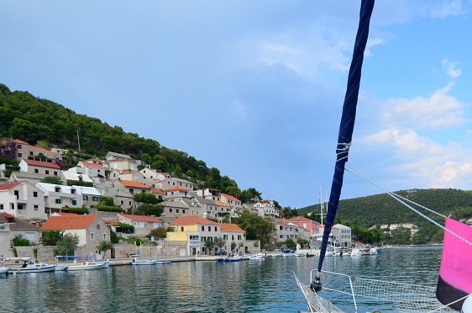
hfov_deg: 57.9
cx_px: 302
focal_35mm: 32
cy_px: 256
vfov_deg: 39.1
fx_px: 419
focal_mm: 12
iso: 1000
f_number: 4
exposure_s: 1/8000
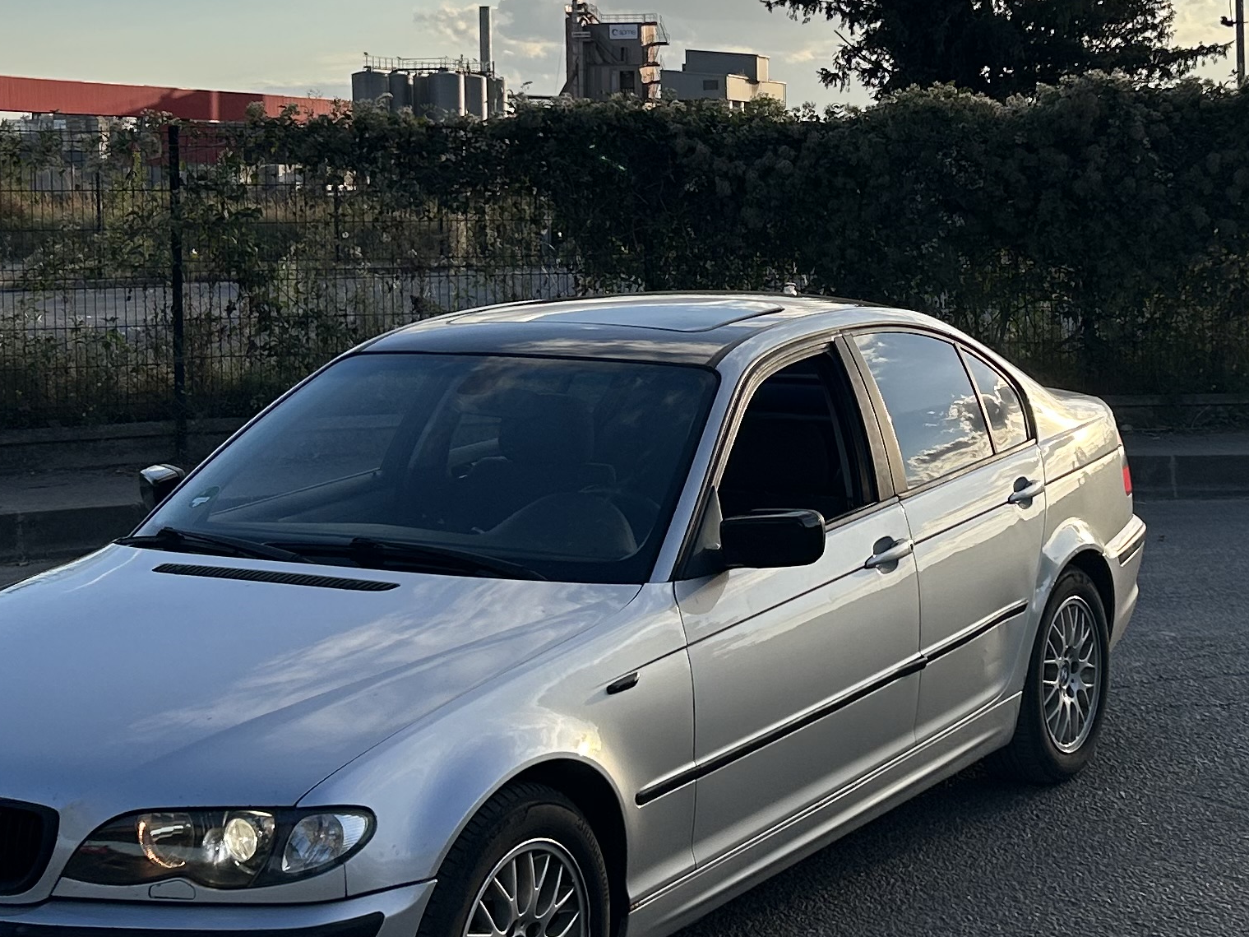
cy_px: 278
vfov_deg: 21.2
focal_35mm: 69
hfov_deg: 28.0
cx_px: 844
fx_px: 2489
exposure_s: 1/4444
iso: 50
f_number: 1.5
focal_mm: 5.7
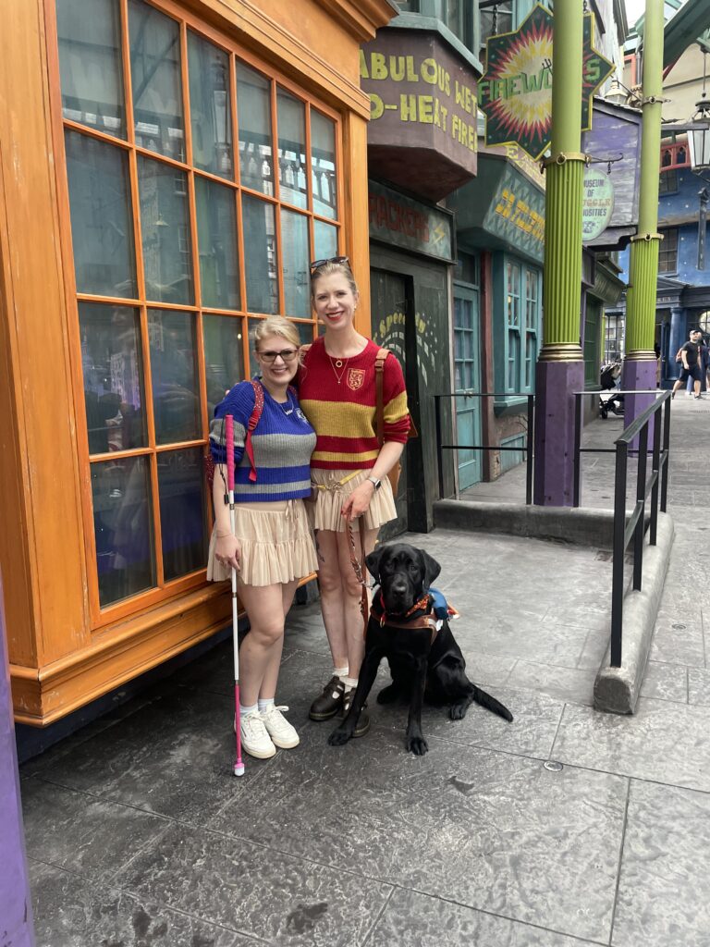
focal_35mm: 26
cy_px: 474
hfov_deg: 53.1
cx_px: 355
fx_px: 711
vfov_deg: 67.3
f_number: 1.6
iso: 125
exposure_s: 1/68
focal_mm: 4.2
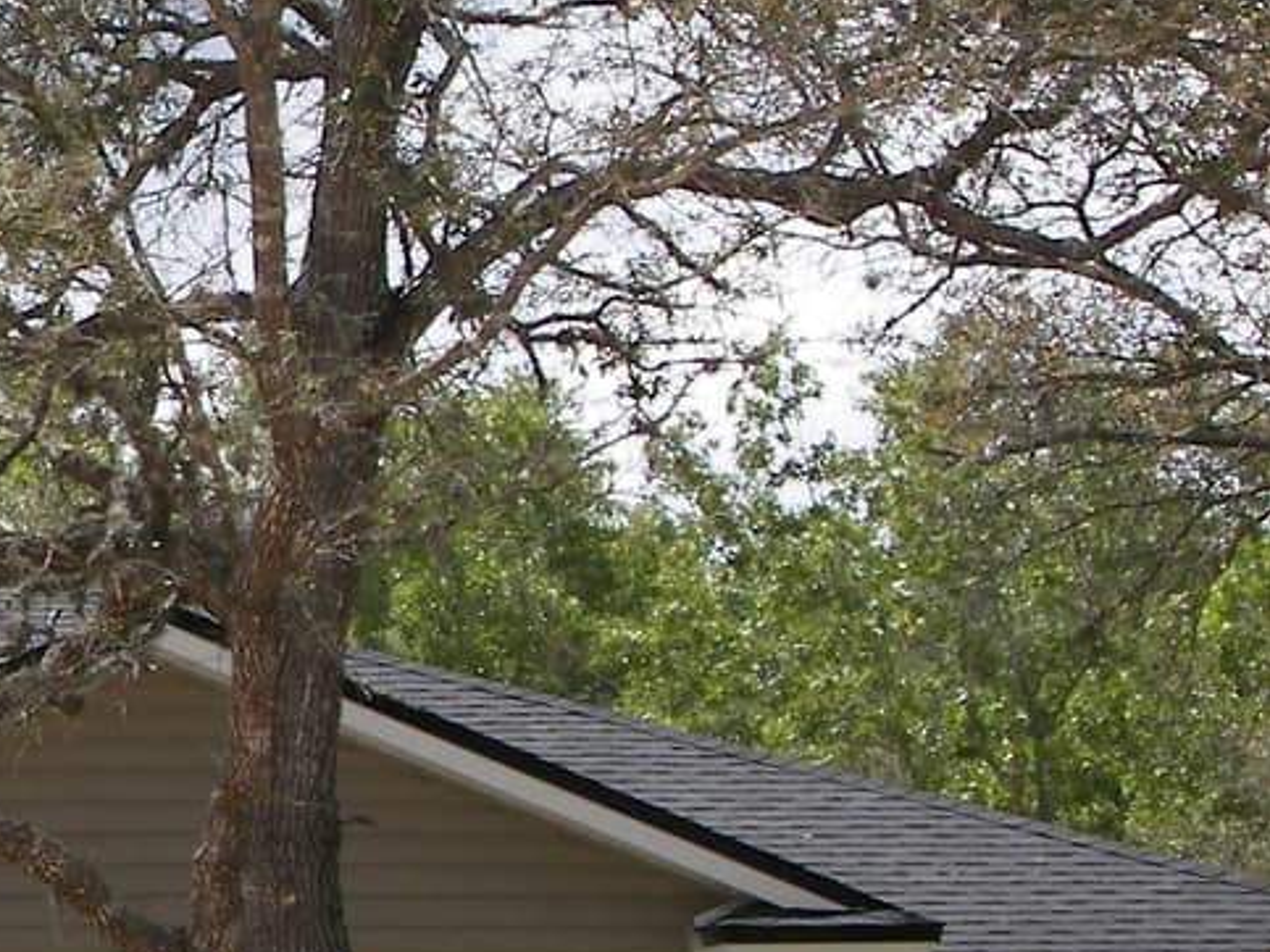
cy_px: 579
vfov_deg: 6.1
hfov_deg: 8.0
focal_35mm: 243
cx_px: -477
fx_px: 8913
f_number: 2.8
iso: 50
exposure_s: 1/640
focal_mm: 14.5
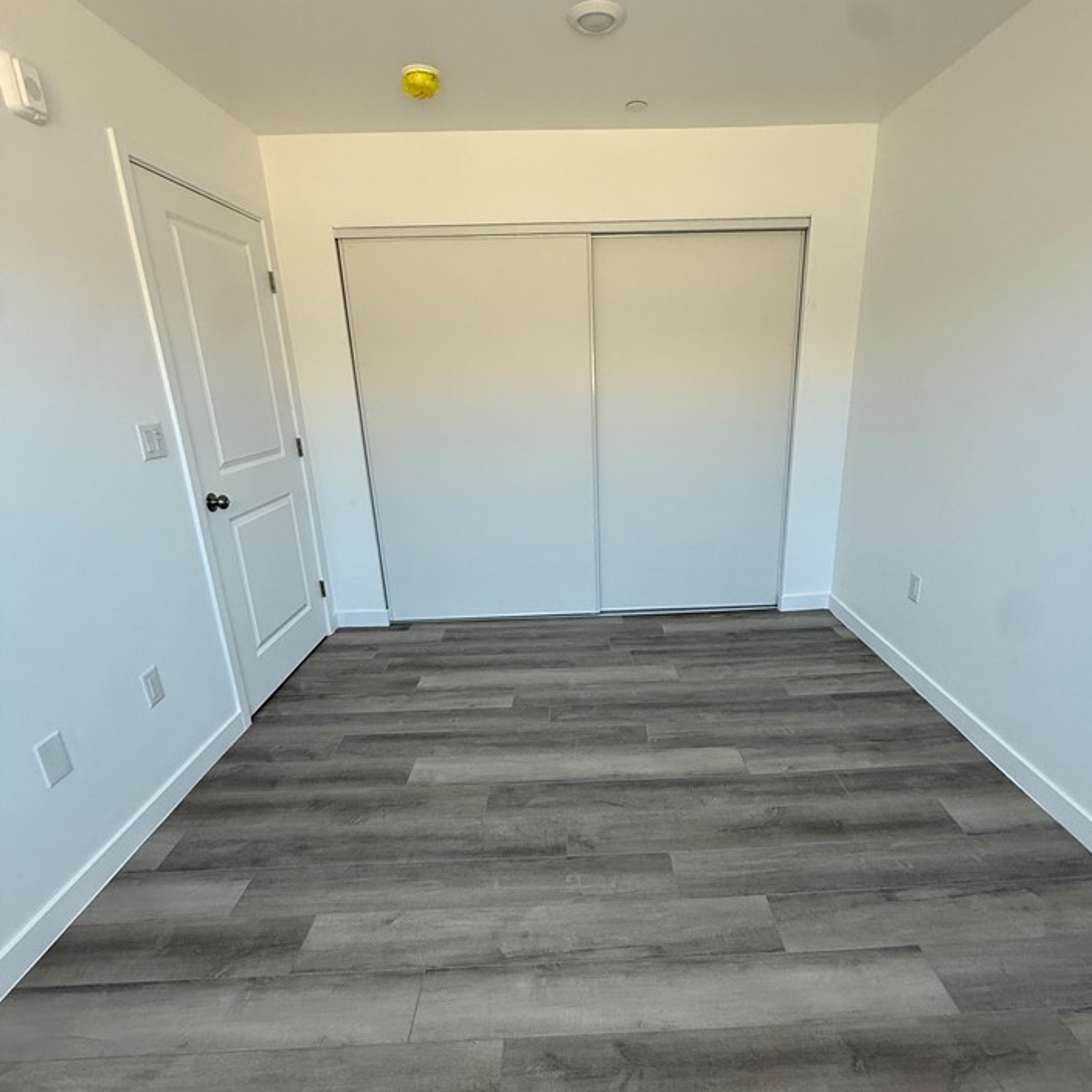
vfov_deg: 80.6
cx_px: 588
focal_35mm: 18
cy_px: 586
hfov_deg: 80.6
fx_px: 642
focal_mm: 2.22
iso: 125
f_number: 2.2
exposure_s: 1/99
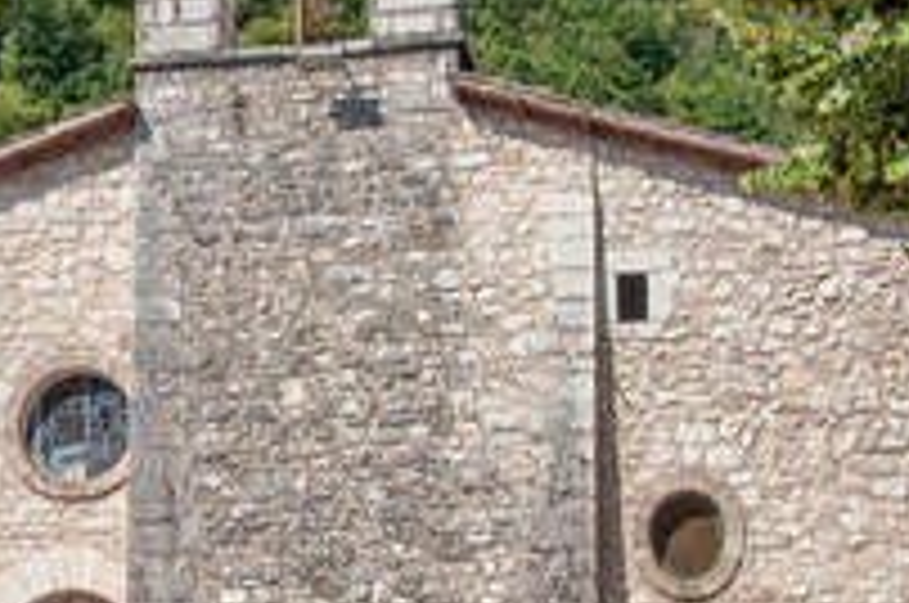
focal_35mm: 101
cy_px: 241
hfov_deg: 19.8
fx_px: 2546
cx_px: 81
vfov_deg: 13.5
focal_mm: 34
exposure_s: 1/400
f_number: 10
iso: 200
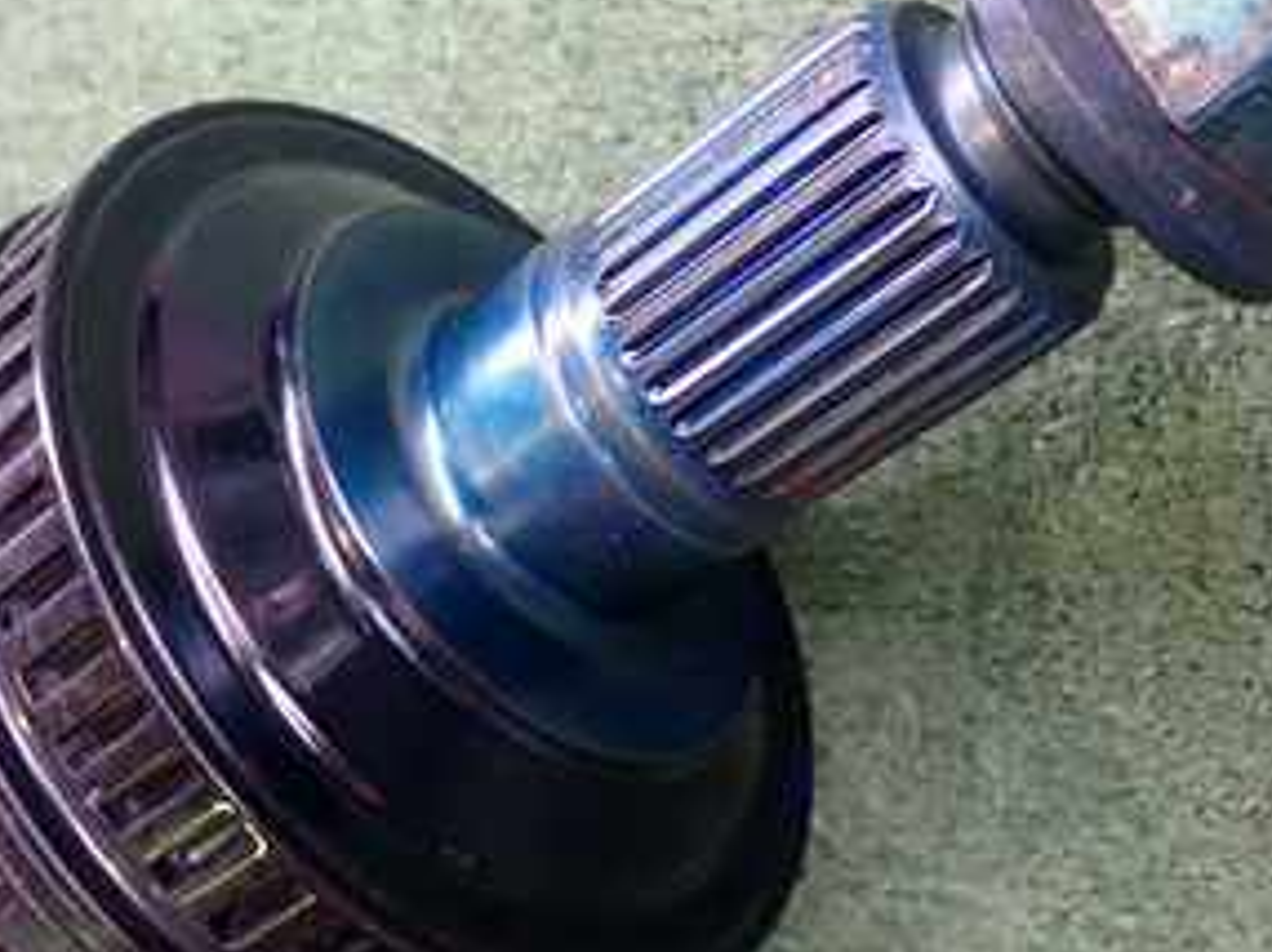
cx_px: 583
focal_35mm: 63
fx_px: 2313
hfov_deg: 30.7
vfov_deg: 23.2
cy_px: 360
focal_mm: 5.4
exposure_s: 1/40
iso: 200
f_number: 2.3
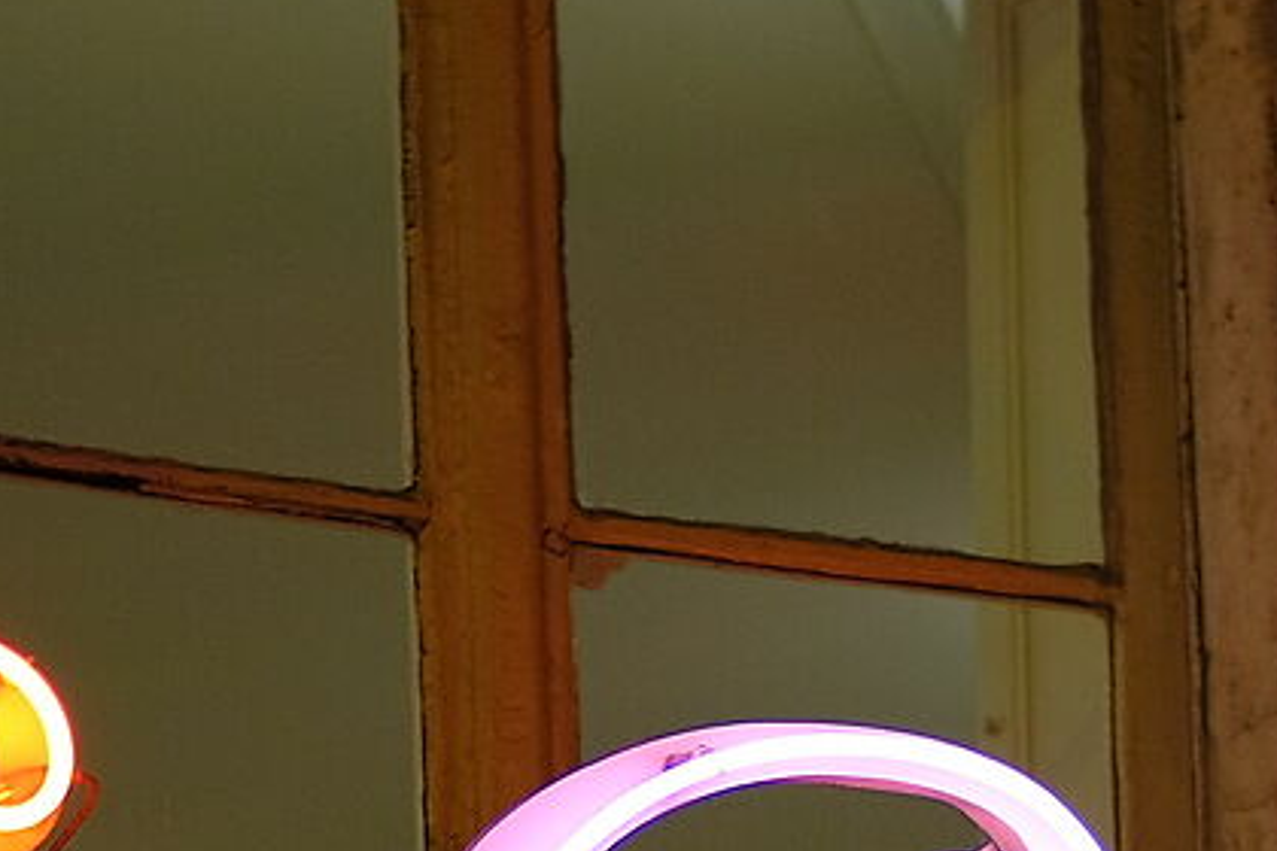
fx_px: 17025
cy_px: 1441
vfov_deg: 2.9
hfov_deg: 4.3
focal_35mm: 480
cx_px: 617
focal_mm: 56
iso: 200
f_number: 1.2
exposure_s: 1/90
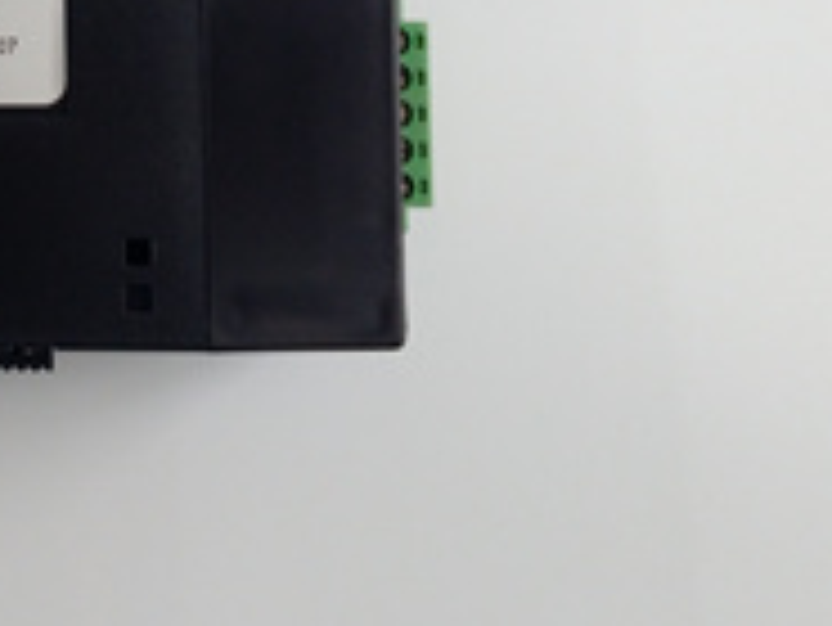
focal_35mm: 73
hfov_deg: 24.7
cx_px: -94
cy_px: -146
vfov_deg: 19.0
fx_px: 1756
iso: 117
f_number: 2
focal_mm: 3.79
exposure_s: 1/33
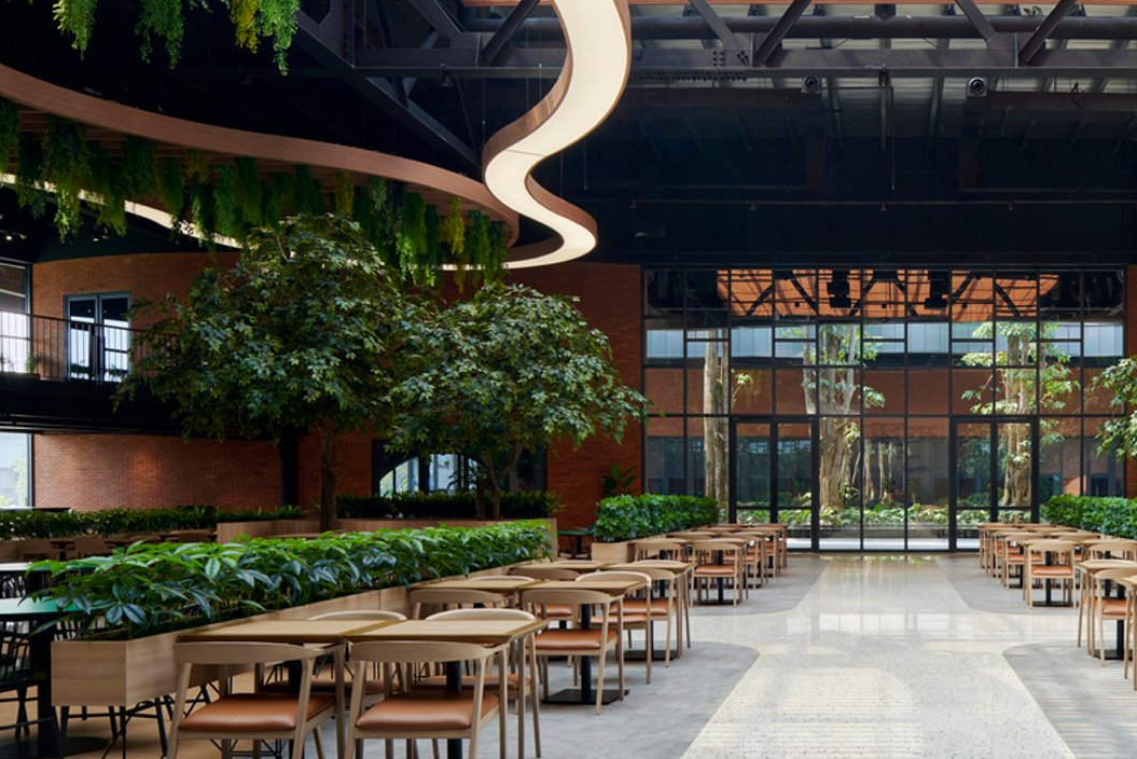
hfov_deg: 50.2
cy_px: 223
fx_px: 1137
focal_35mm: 36
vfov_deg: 36.3
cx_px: 896
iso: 125
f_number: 9
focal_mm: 19
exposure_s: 1/4
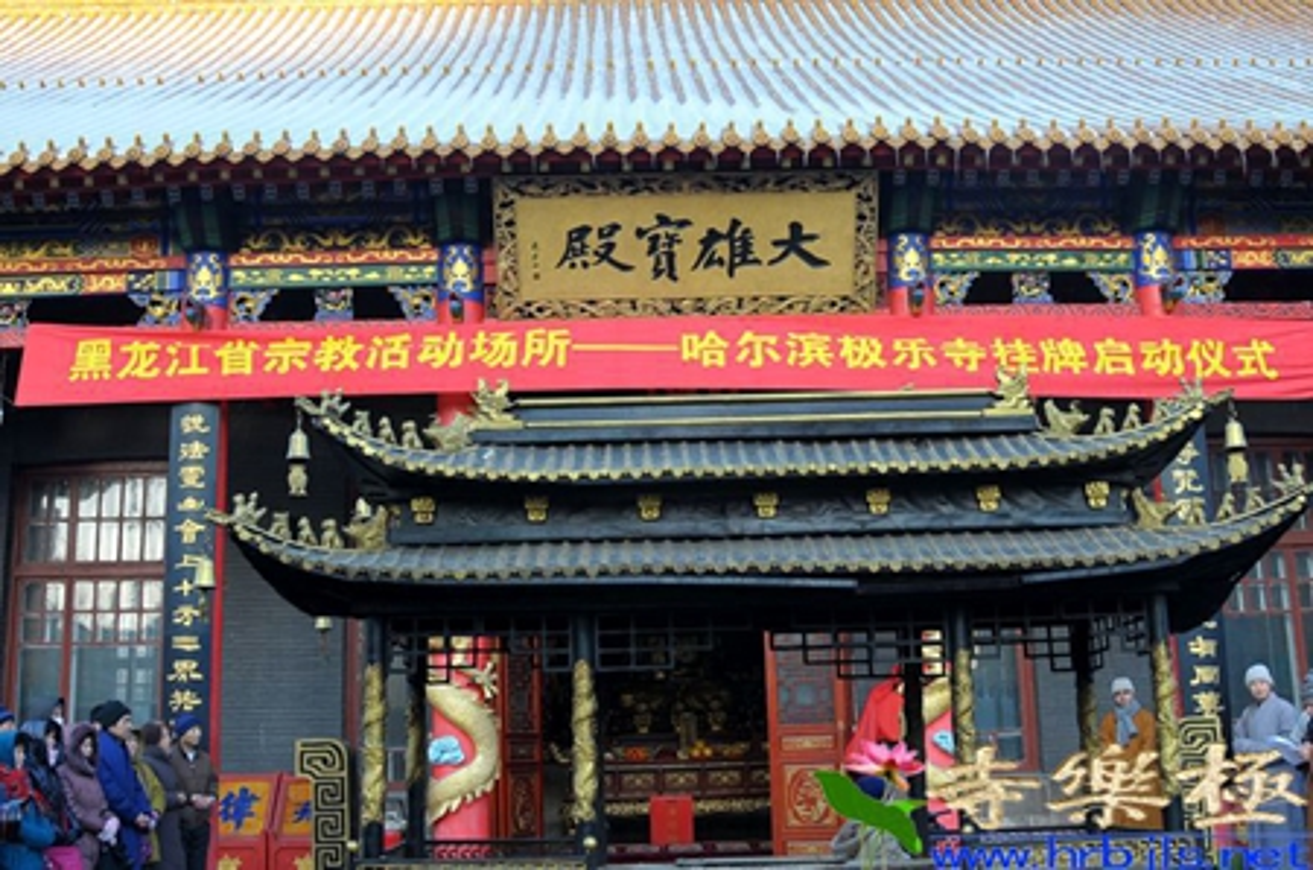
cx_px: 656
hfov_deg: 53.2
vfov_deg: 36.7
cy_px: 435
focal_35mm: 36
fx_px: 1310
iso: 200
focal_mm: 24
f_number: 4.5
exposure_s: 1/125
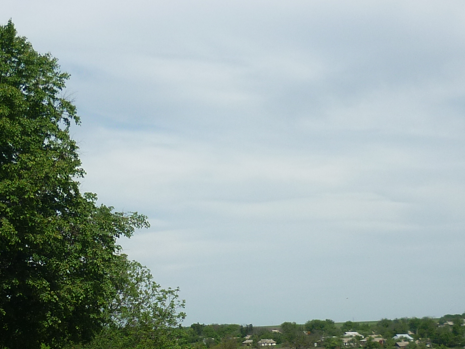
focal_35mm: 86
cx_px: 161
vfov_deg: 17.0
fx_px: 1155
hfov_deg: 22.7
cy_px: 290
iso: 80
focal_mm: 5.5
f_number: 8
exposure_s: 1/250
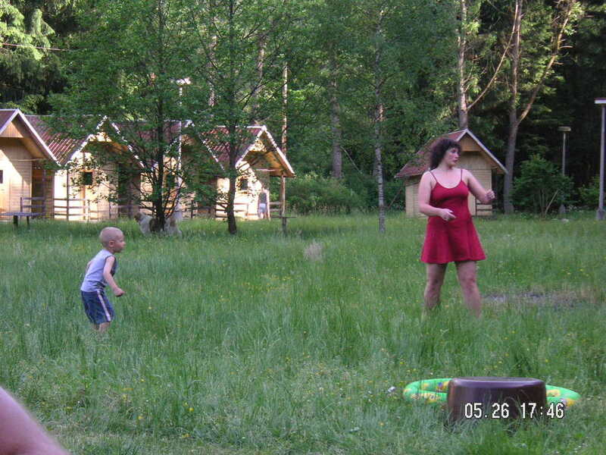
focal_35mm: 96
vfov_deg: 15.4
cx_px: 303
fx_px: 1681
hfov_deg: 20.4
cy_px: 228
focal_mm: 15.9
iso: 125
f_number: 4.9
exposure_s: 1/90
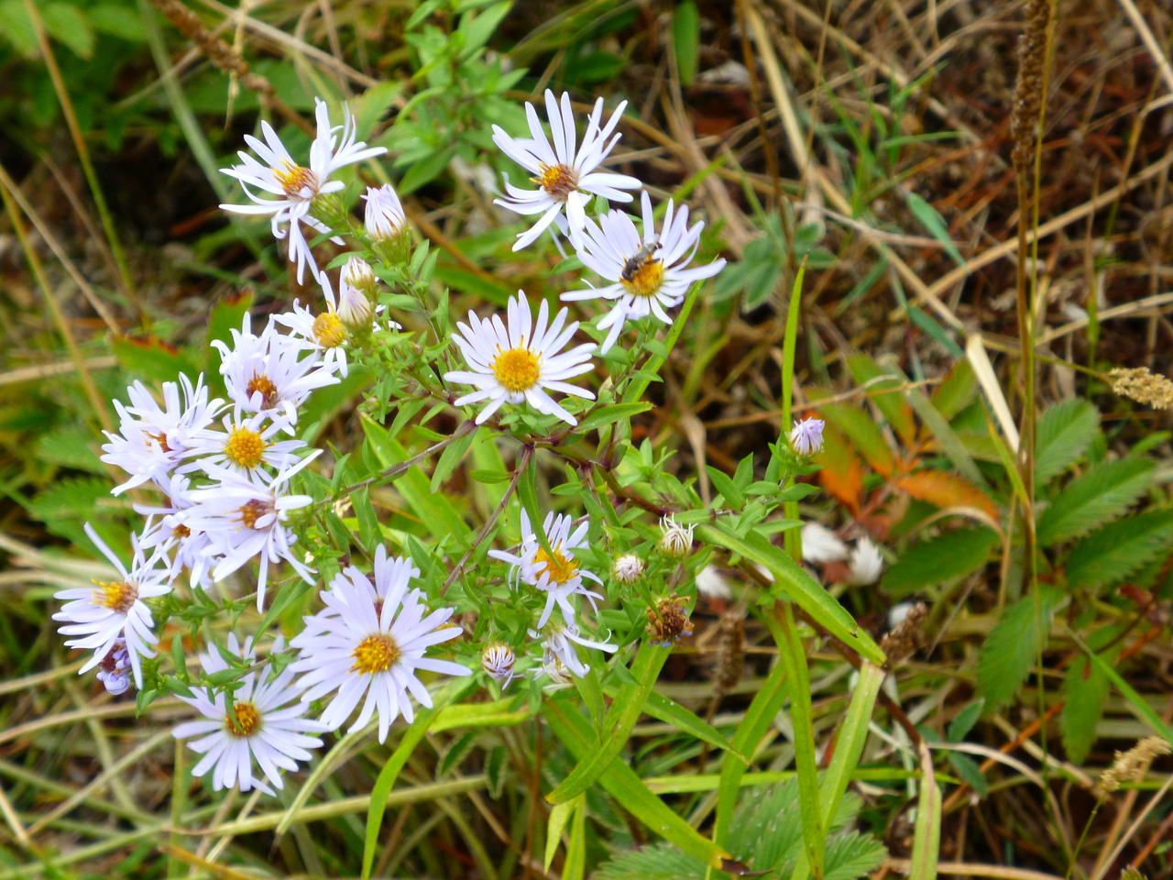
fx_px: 6845
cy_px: 440
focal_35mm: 202
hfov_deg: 9.8
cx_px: 586
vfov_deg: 7.4
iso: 200
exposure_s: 1/125
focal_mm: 36
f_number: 5.9
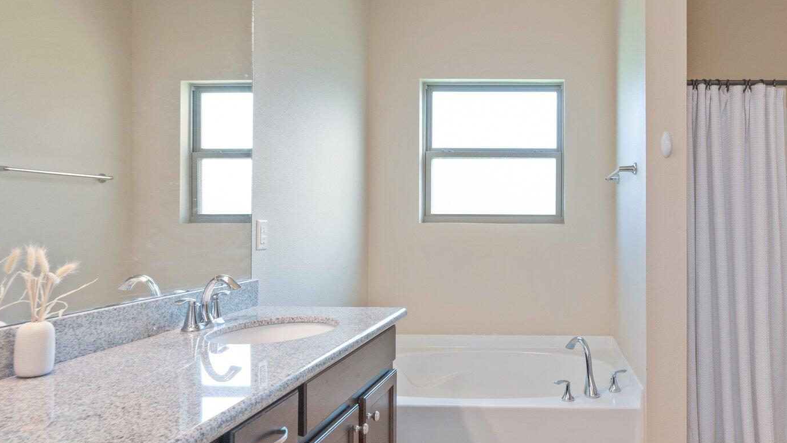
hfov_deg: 69.6
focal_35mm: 26
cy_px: 234
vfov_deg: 44.7
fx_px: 538
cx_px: 545
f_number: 9
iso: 320
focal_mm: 16.5
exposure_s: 1/20
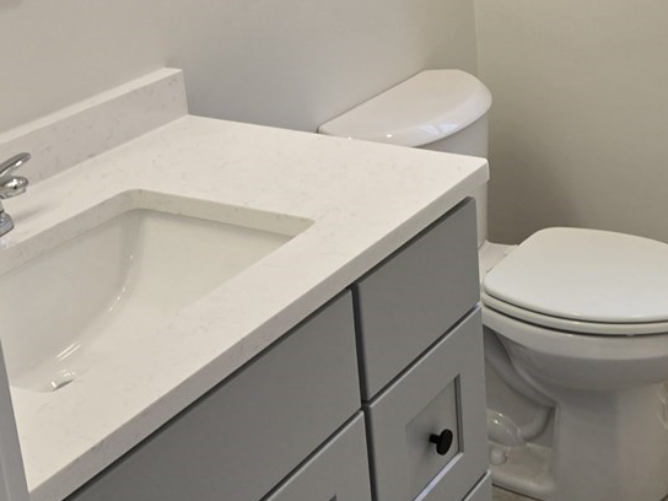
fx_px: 1254
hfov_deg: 28.8
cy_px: 120
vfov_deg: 22.4
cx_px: 583
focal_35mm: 65
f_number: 1.8
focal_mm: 5.4
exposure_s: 1/120
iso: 64
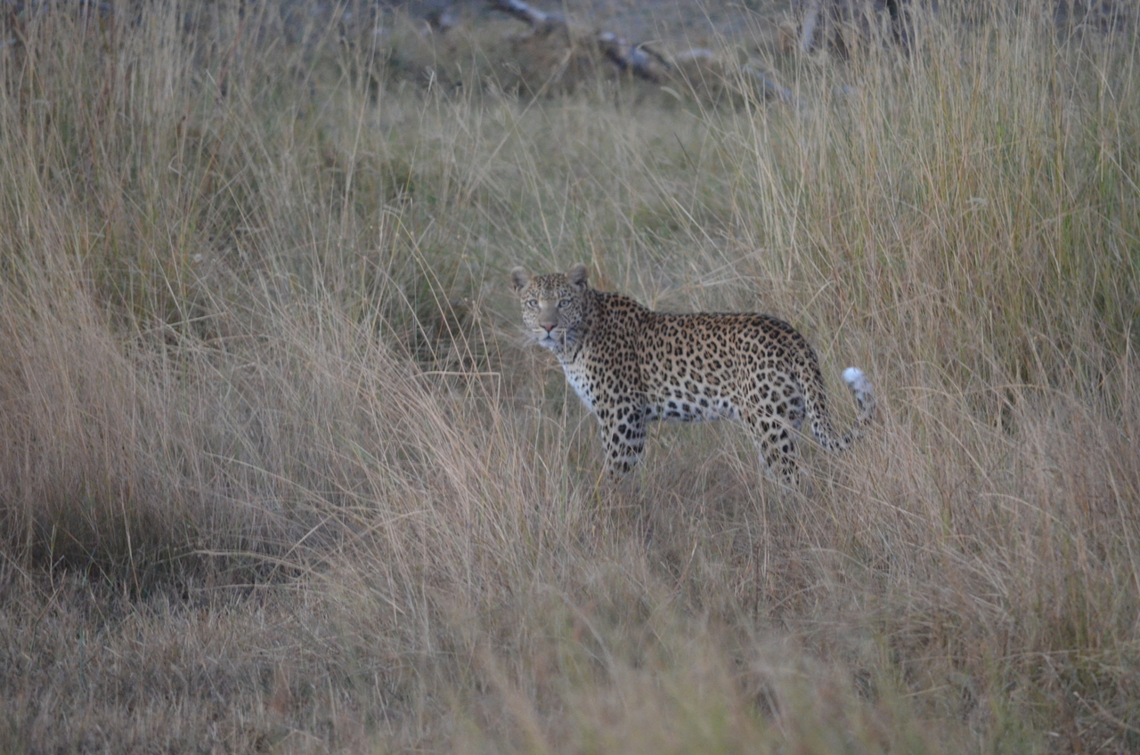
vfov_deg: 3.0
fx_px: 14222
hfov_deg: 4.6
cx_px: 570
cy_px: 378
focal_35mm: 450
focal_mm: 300
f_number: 5.6
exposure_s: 1/50
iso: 3200
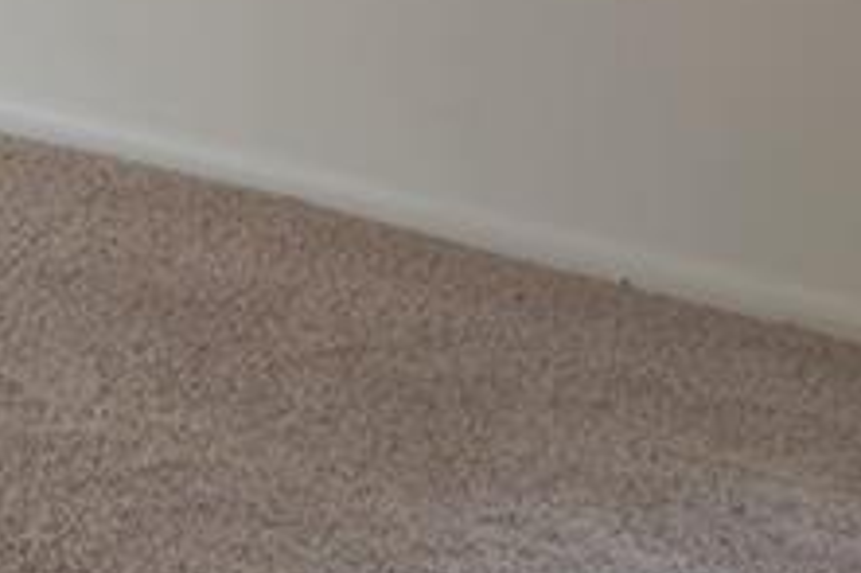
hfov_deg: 14.5
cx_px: -880
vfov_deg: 9.8
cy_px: -974
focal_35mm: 116
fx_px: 2772
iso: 50
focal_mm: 16
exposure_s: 2
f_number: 13
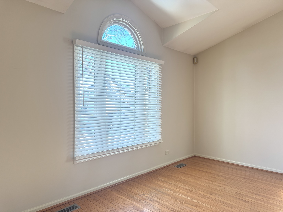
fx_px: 196
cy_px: 106
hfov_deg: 71.6
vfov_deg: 56.8
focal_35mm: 24
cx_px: 142
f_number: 1.78
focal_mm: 6.76
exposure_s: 1/142
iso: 100
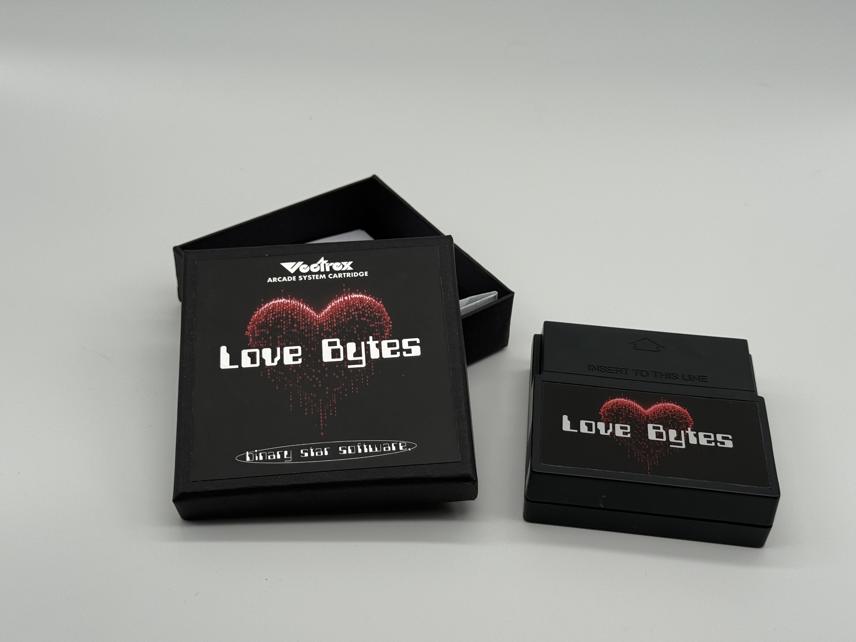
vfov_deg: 30.3
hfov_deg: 39.7
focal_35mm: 48
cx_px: 428
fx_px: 1187
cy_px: 321
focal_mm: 6.76
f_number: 1.78
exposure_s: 1/1307
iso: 64
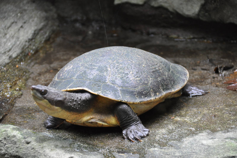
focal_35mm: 202
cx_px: 118
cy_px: 79
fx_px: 1332
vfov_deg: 6.8
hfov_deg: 10.2
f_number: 5.6
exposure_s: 1/100
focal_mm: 135
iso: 1250
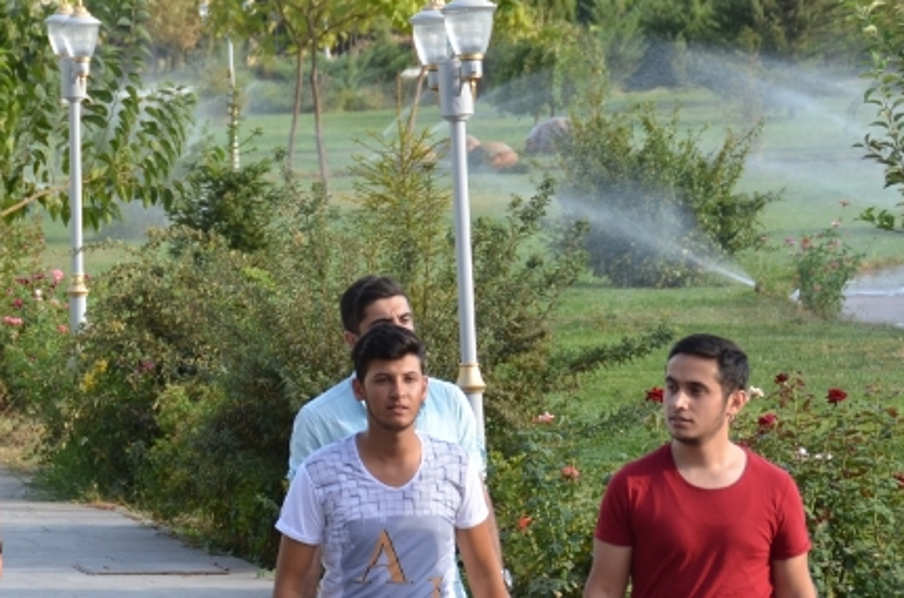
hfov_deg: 7.2
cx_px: -6
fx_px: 7138
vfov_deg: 4.8
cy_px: 306
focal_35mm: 285
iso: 200
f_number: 6.3
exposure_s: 1/160
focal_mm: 80
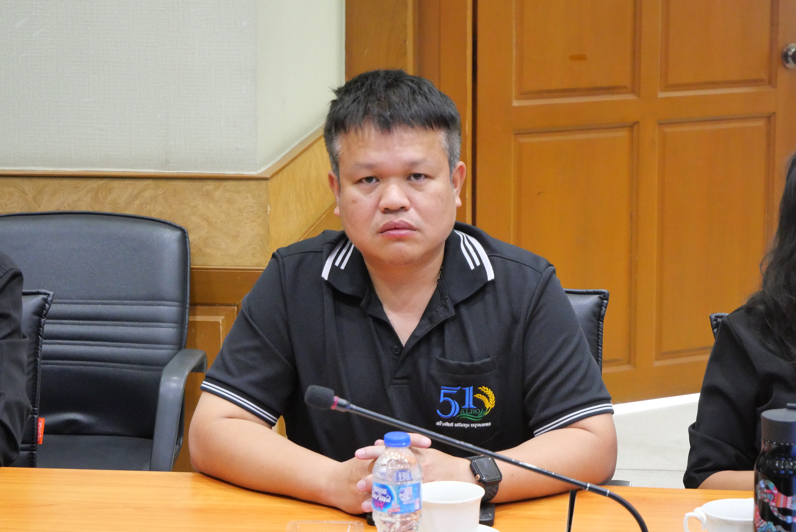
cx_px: 398
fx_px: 2279
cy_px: 266
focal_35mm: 103
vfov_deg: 13.3
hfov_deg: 19.8
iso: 3200
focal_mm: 50
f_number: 5.6
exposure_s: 1/40
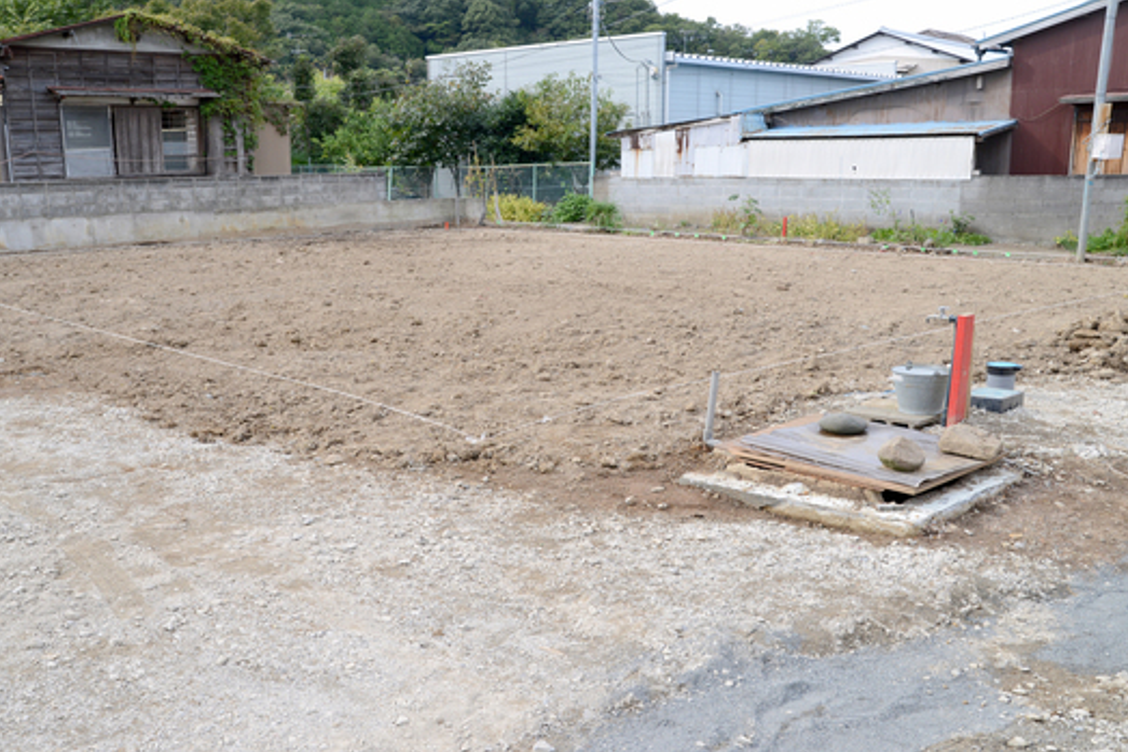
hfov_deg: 58.7
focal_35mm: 32
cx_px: 578
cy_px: 371
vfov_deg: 41.1
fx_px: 1003
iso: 400
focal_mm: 31
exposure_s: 1/320
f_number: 8
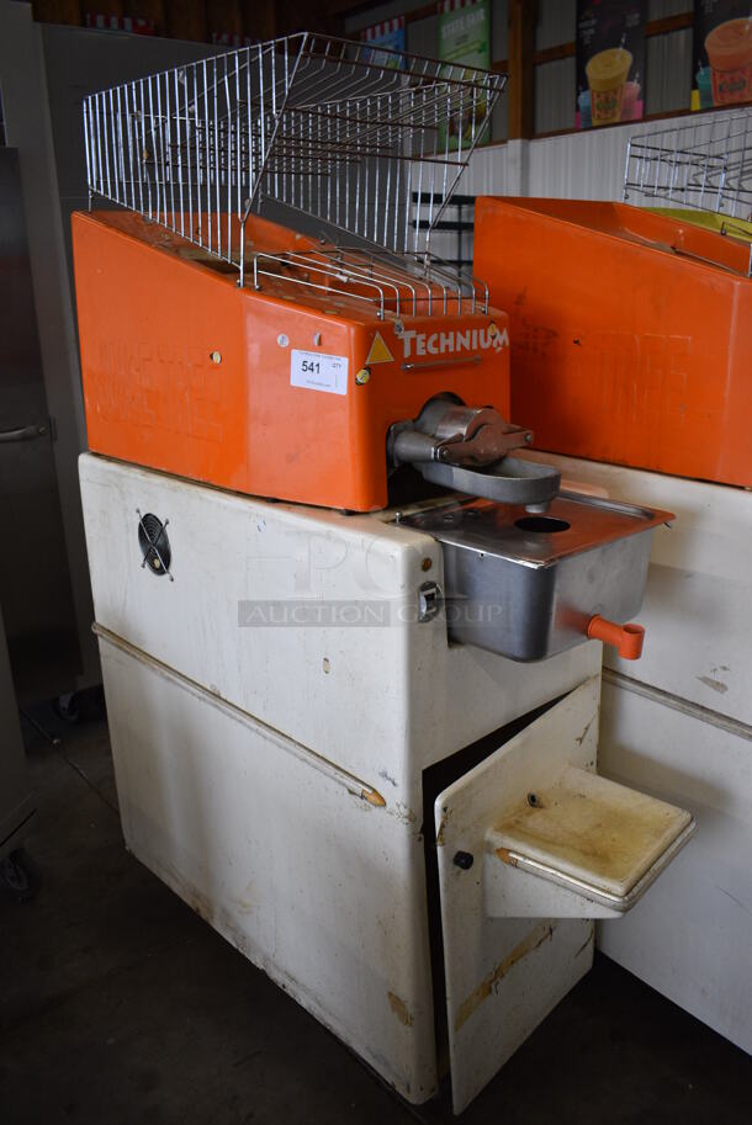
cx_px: 376
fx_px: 845
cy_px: 562
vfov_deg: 67.3
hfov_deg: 48.0
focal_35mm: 27
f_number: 3.5
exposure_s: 1/200
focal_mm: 18
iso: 800
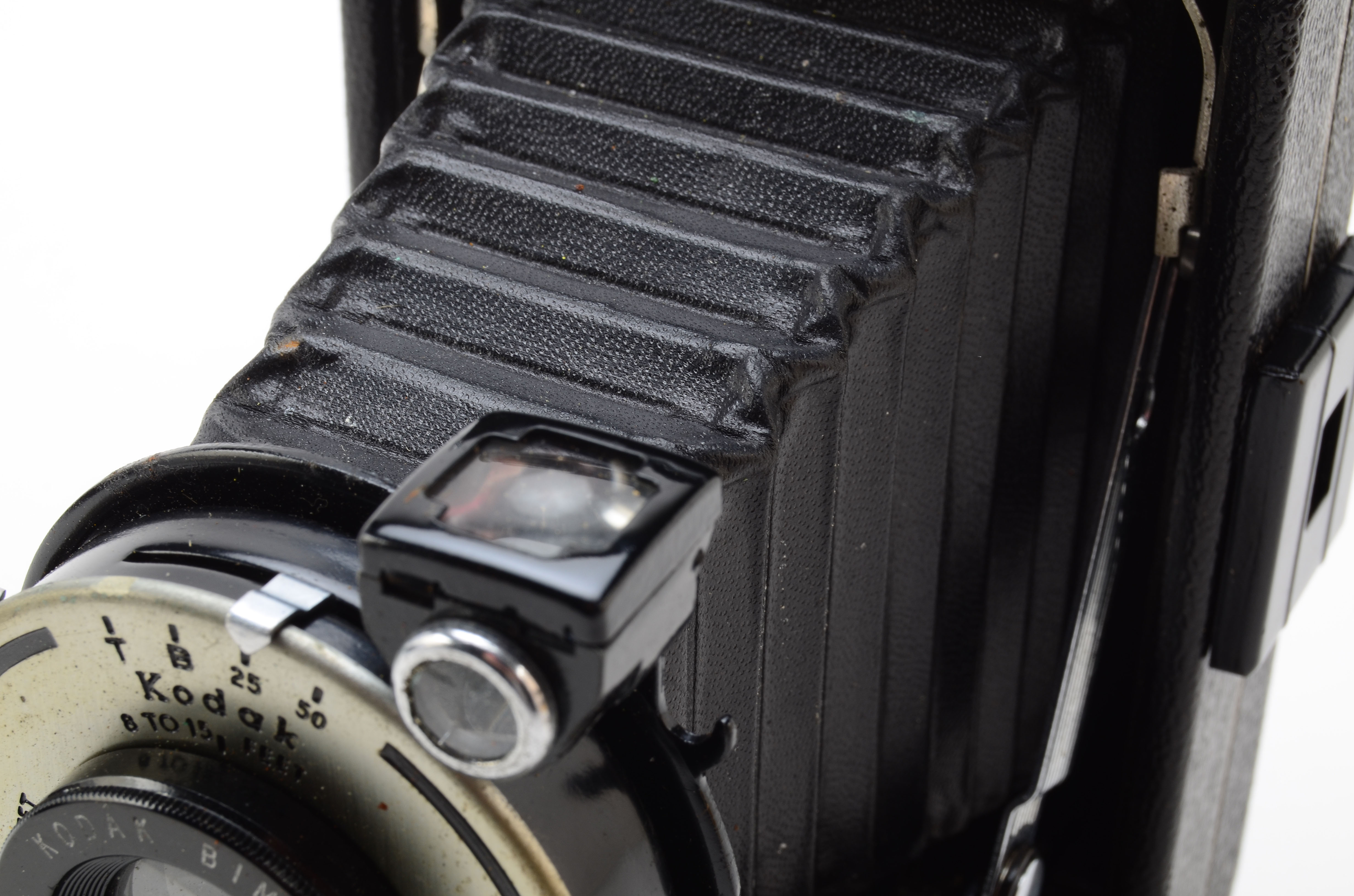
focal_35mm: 82
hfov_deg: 24.7
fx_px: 3096
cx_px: 677
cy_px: 448
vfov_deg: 16.5
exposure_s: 1/160
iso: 100
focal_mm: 55
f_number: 18
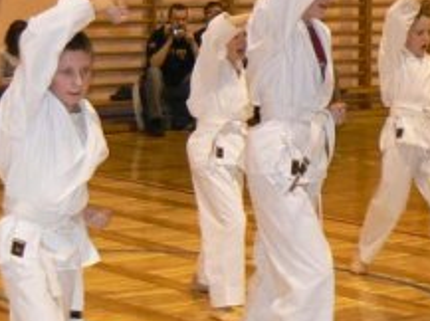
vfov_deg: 11.1
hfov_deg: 14.7
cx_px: 406
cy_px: 44
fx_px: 1649
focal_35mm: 133
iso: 200
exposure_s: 1/30
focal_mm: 6
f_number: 2.8
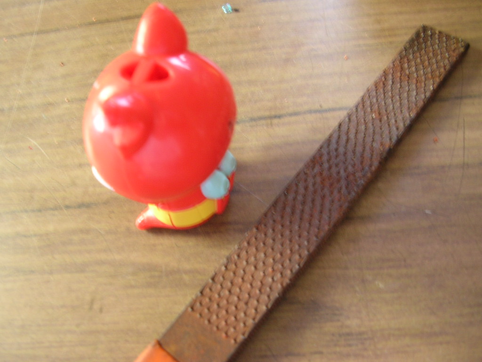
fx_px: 487
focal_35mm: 35
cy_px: 181
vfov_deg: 40.7
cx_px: 241
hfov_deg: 52.6
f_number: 2.8
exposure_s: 1/7.5
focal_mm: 5.8
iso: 50
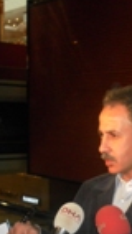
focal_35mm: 75
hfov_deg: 16.0
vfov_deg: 27.6
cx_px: 101
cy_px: 192
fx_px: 466
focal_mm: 4.9
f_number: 3.2
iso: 200
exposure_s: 1/50
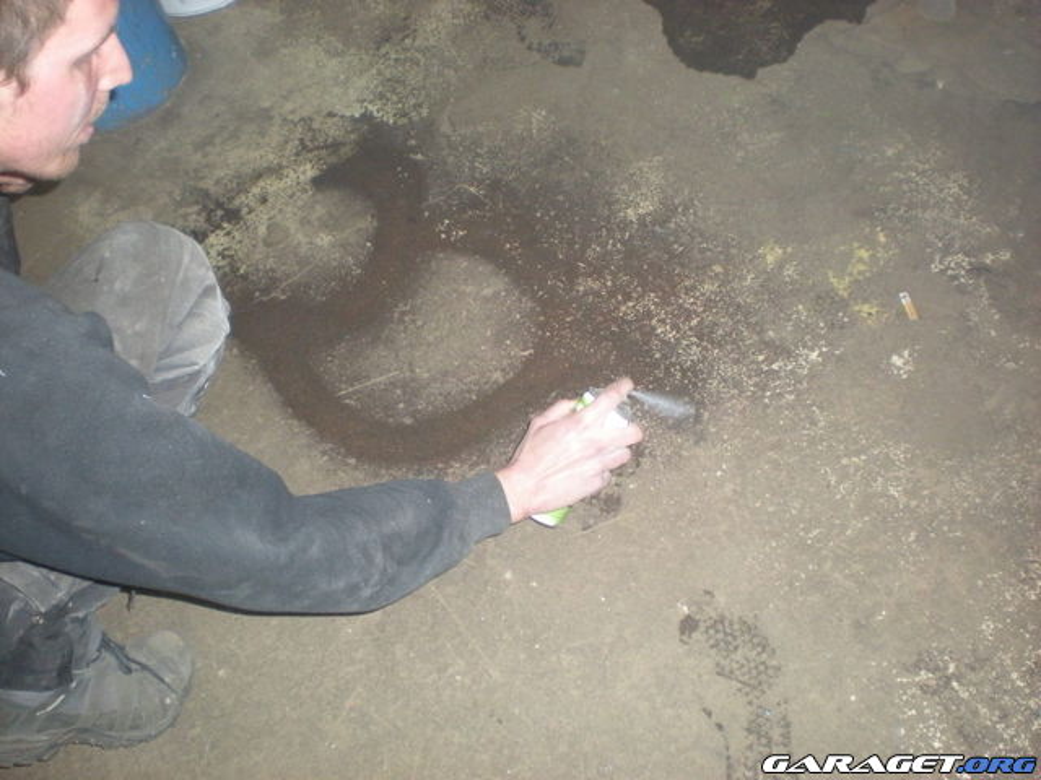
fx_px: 1143
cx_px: 520
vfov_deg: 37.7
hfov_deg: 49.0
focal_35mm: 38
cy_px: 390
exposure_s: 1/60
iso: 427
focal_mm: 6.3
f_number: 3.1
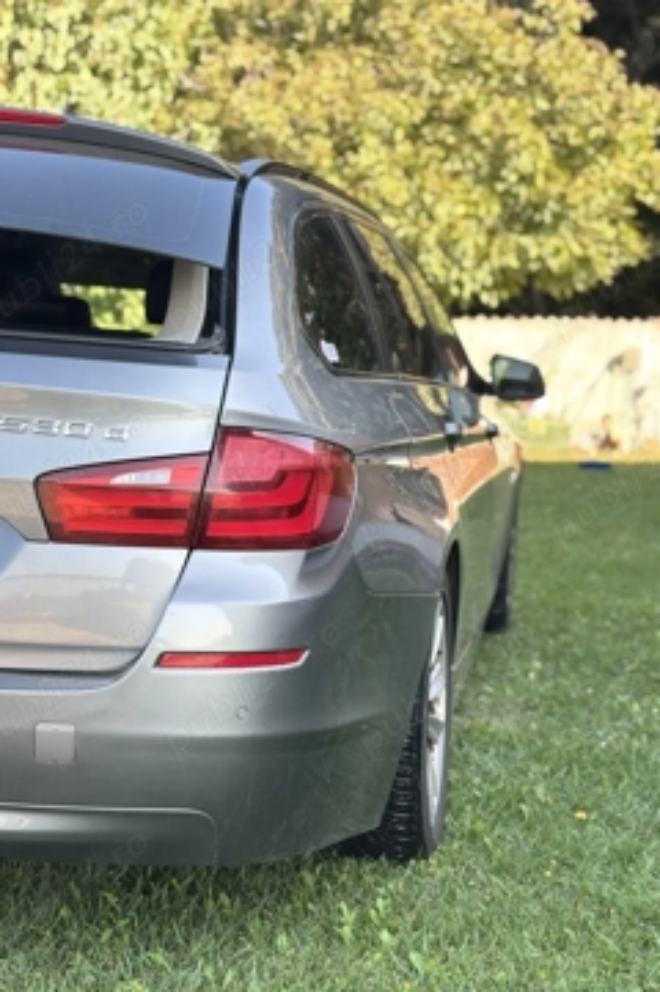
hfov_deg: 22.6
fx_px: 1653
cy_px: 522
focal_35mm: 60
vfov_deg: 33.4
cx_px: 349
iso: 32
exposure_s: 1/152
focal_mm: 5.96
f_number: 1.6
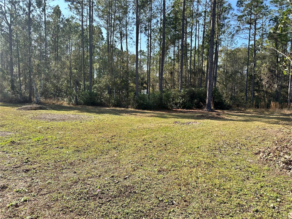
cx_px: 146
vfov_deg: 56.8
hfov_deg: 71.6
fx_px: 202
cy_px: 110
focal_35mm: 24
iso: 80
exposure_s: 1/1949
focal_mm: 6.86
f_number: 1.78
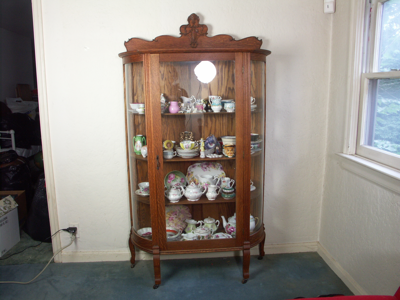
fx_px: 324
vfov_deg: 49.7
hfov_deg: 63.4
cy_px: 150
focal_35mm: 28
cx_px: 200
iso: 100
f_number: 7.1
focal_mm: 7.2
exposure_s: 1/5
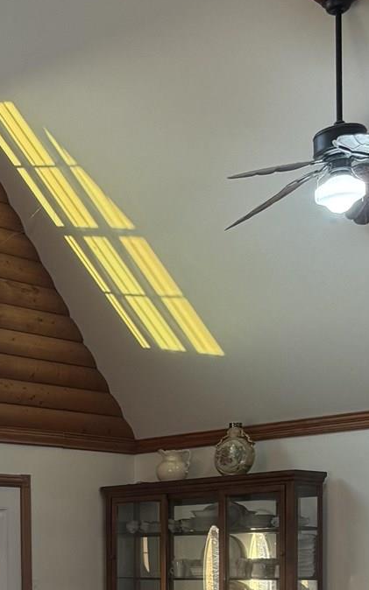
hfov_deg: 13.9
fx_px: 1400
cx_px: -224
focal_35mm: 87
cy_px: 590
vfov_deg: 22.9
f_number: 1.78
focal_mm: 6.76
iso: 200
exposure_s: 1/120
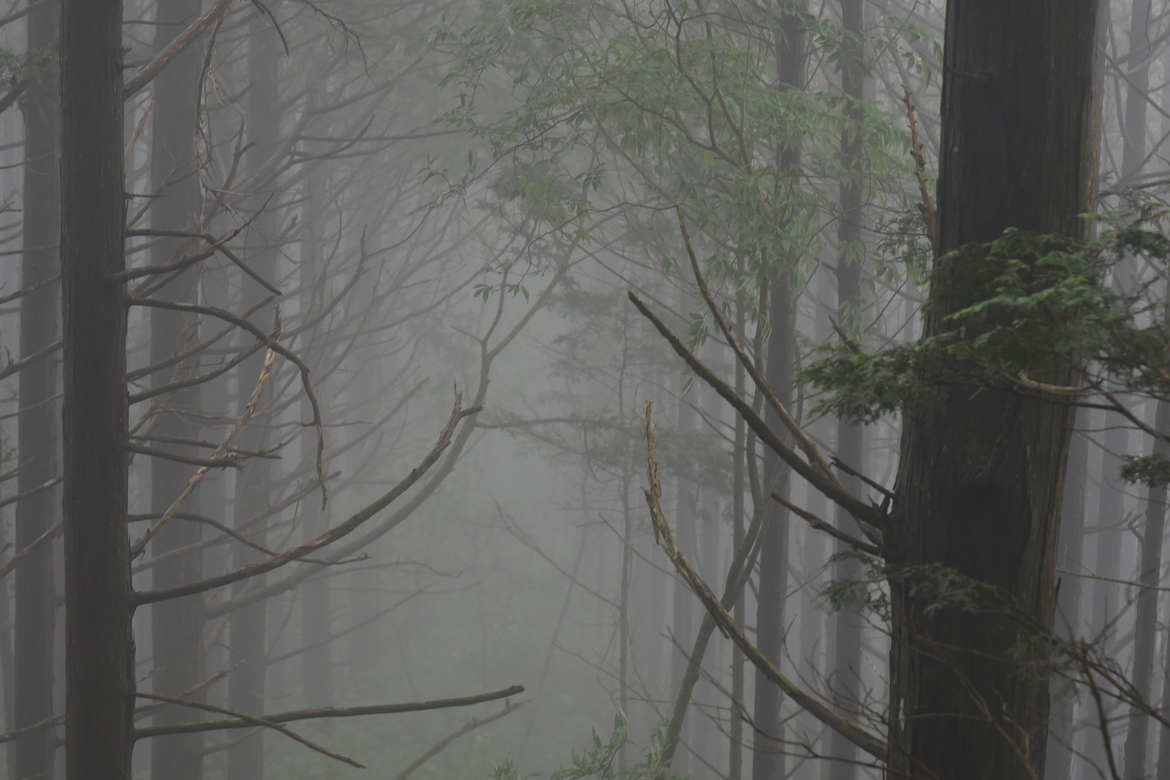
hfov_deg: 17.2
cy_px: 316
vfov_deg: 11.5
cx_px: 453
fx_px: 3867
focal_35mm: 119
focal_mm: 95
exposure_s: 1/60
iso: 900
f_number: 8
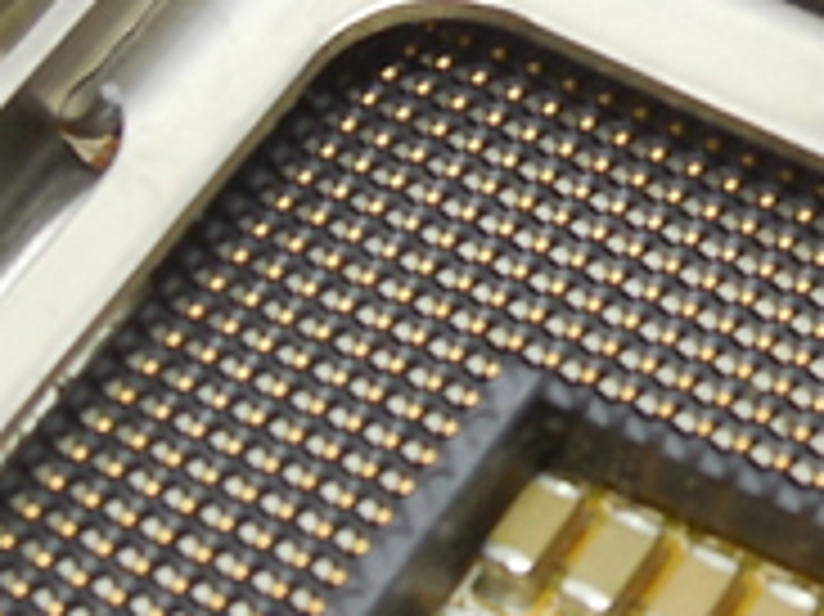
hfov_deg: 14.0
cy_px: 674
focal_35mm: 140
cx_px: 662
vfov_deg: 10.5
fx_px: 3330
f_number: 3.1
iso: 125
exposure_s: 1/80
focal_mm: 4.5
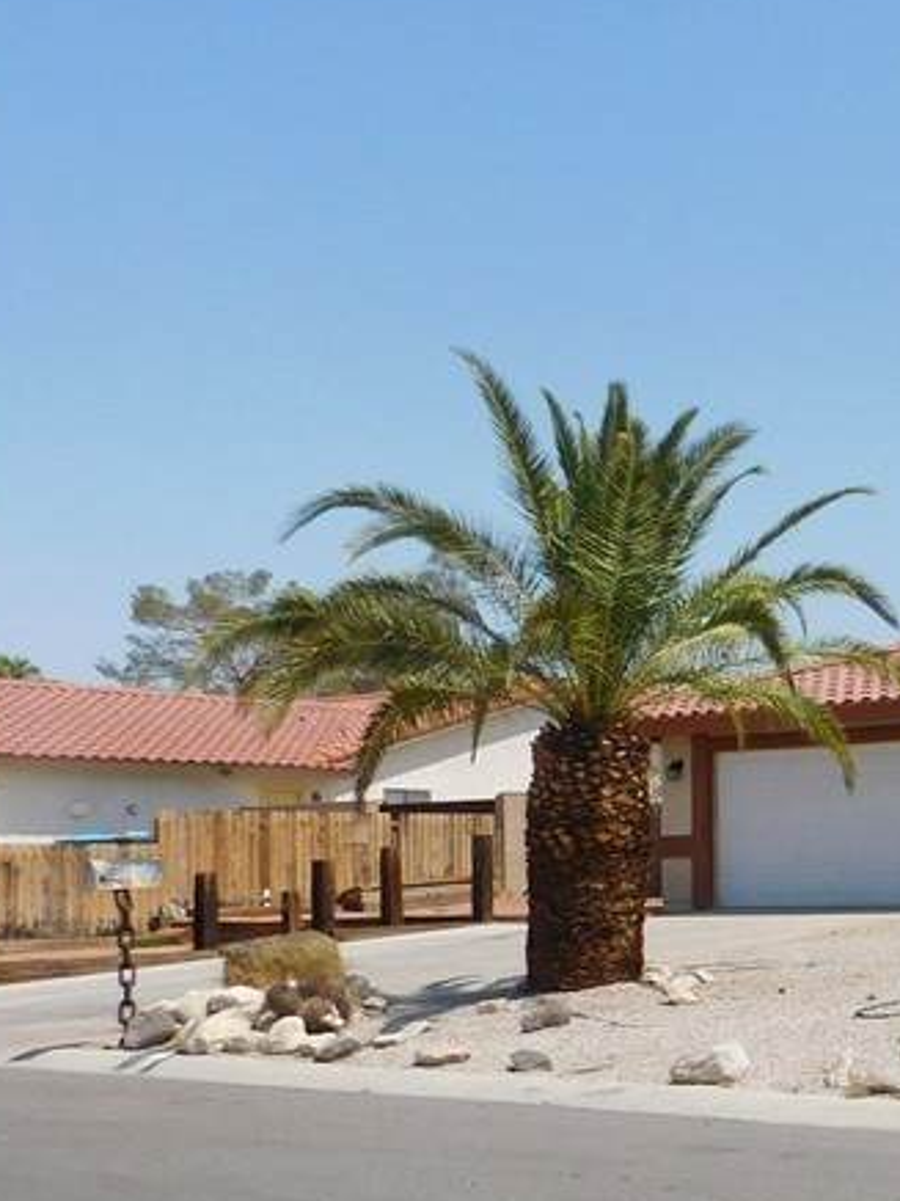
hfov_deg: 22.1
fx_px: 1872
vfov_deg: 35.2
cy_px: 796
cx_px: 1373
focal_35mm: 54
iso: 125
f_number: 6
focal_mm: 4
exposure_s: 1/640
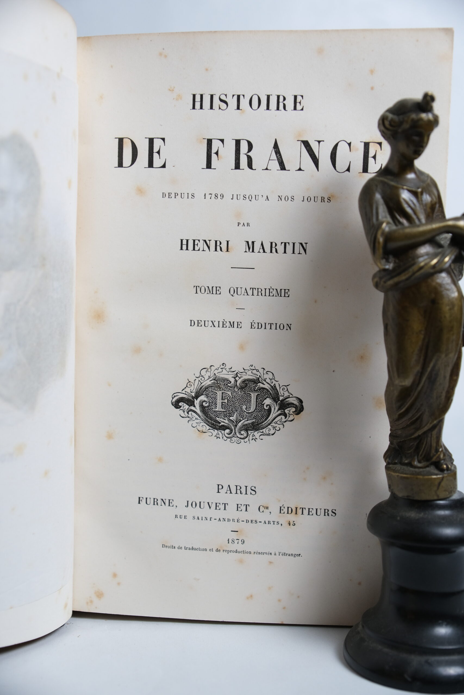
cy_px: 348
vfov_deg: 43.6
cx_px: 232
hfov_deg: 29.9
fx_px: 870
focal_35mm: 45
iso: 500
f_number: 4
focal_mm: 29.8
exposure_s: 1/100
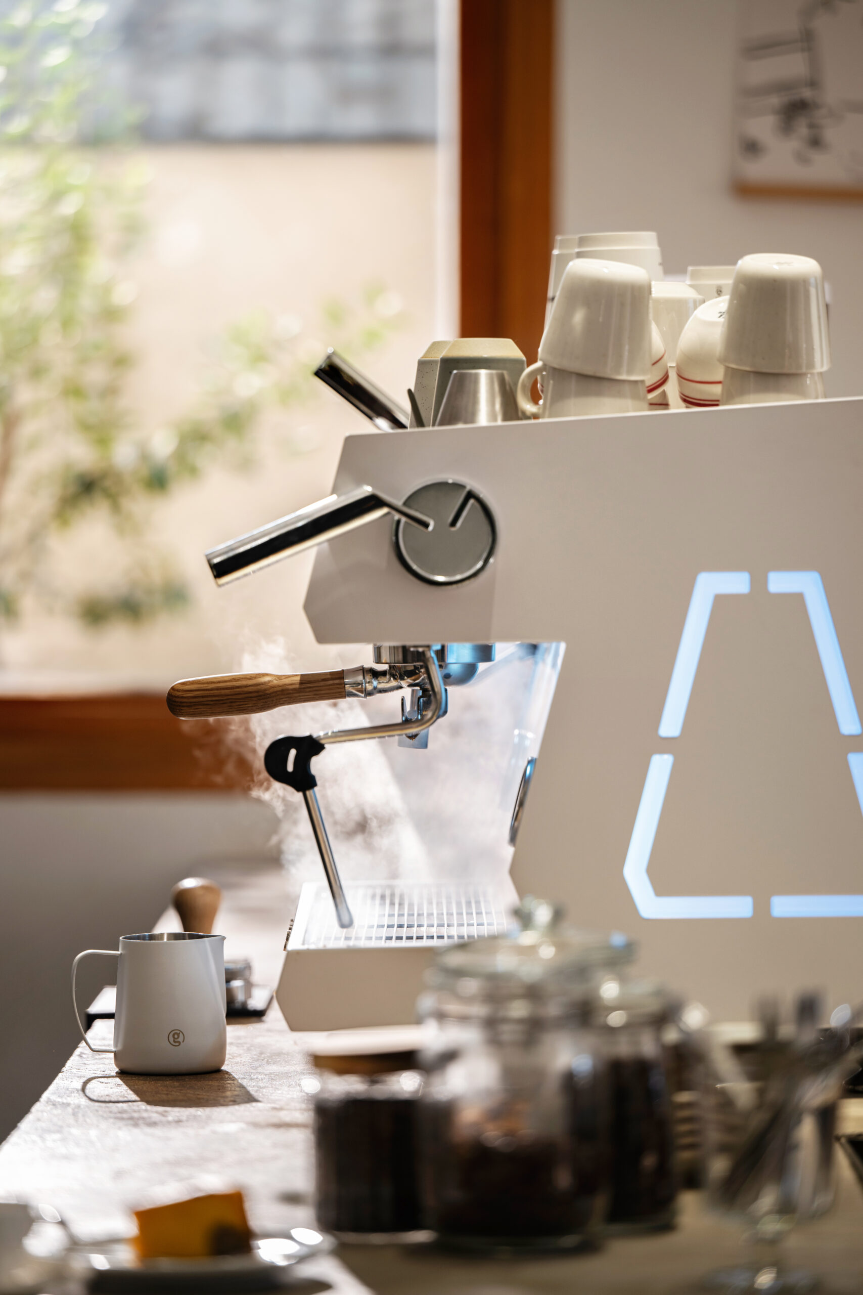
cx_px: 432
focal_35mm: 150
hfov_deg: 9.1
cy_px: 648
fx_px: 5393
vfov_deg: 13.7
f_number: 2.8
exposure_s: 1/125
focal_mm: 150
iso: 100
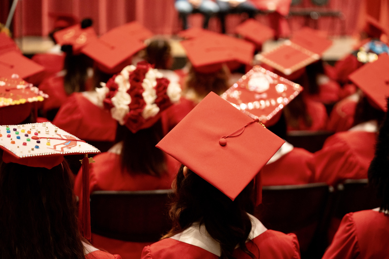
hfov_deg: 28.8
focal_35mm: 70
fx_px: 756
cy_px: 130
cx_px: 194
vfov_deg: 19.5
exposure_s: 1/160
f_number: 2.8
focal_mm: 70
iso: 6400
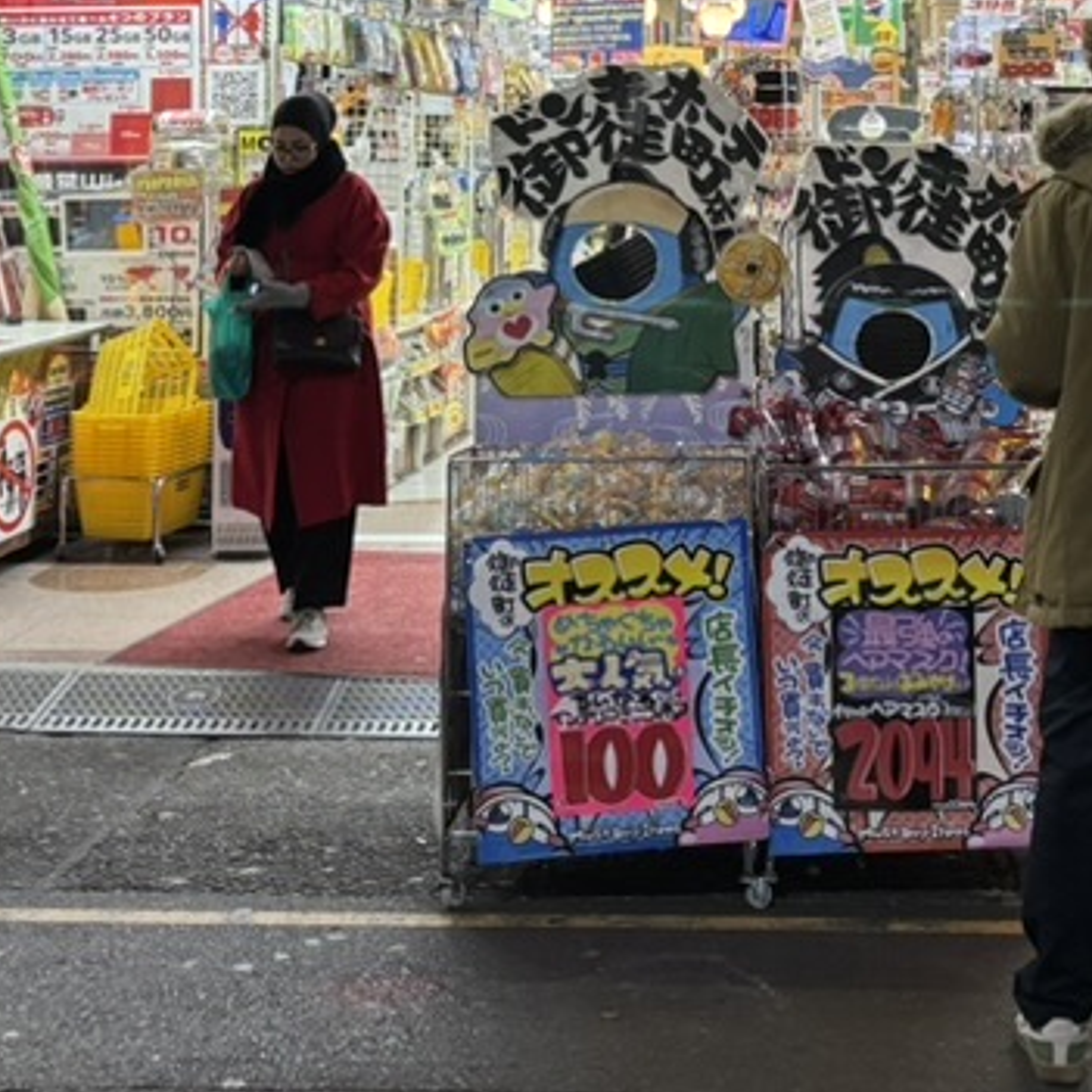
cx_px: 750
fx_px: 2391
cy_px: 72
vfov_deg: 24.8
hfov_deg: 25.6
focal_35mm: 67
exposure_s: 1/75
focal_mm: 5.96
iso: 100
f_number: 1.6
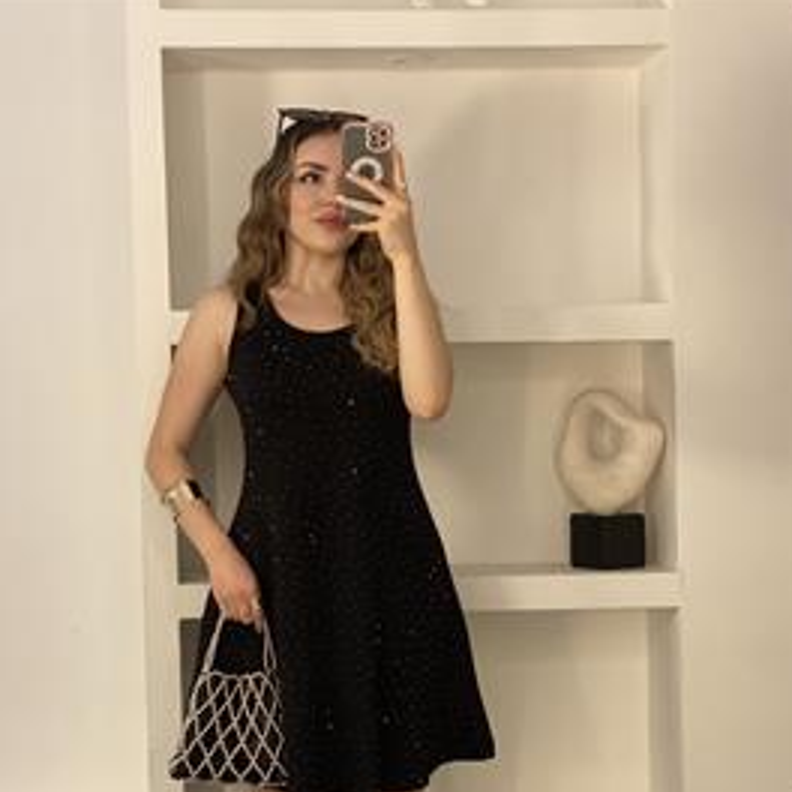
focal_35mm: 72
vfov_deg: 23.7
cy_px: 604
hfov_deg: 24.0
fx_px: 1864
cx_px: 342
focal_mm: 6
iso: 250
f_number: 2
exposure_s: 1/33
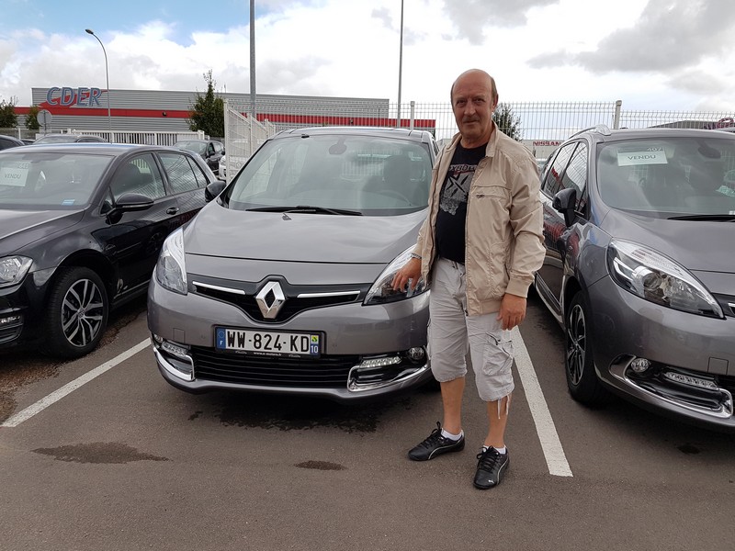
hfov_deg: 67.3
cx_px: 368
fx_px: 552
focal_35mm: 26
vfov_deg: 53.1
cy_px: 276
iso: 40
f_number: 1.7
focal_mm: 4.2
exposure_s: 1/1002
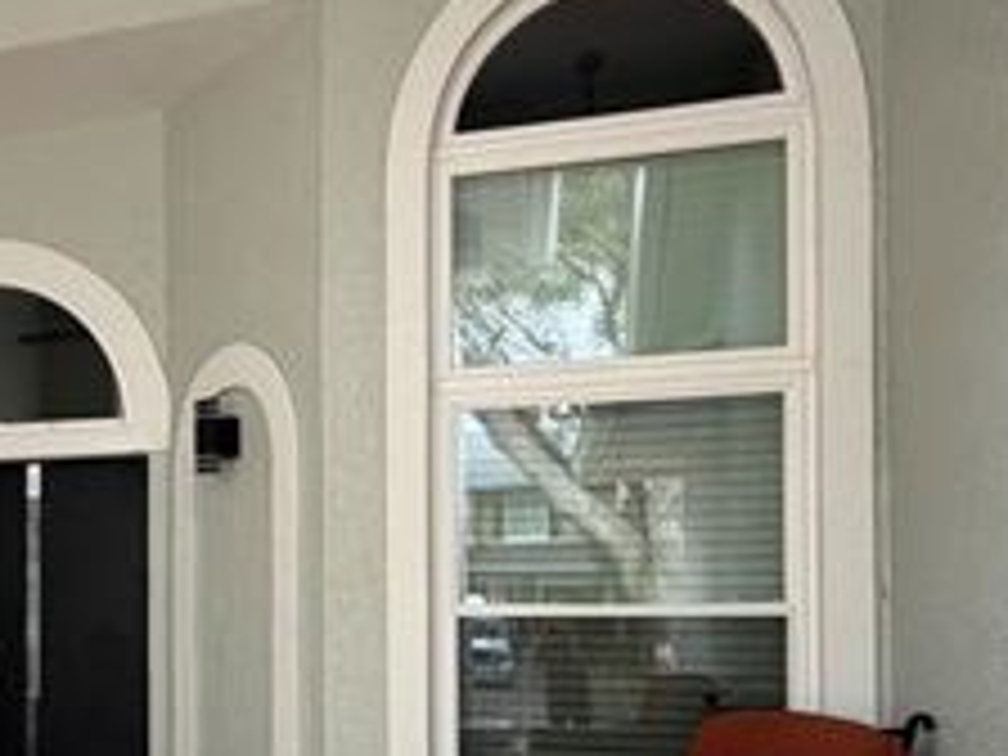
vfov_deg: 32.0
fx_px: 1281
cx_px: 56
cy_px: 598
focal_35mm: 44
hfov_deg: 39.1
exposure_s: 1/121
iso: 125
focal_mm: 2.22
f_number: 2.2
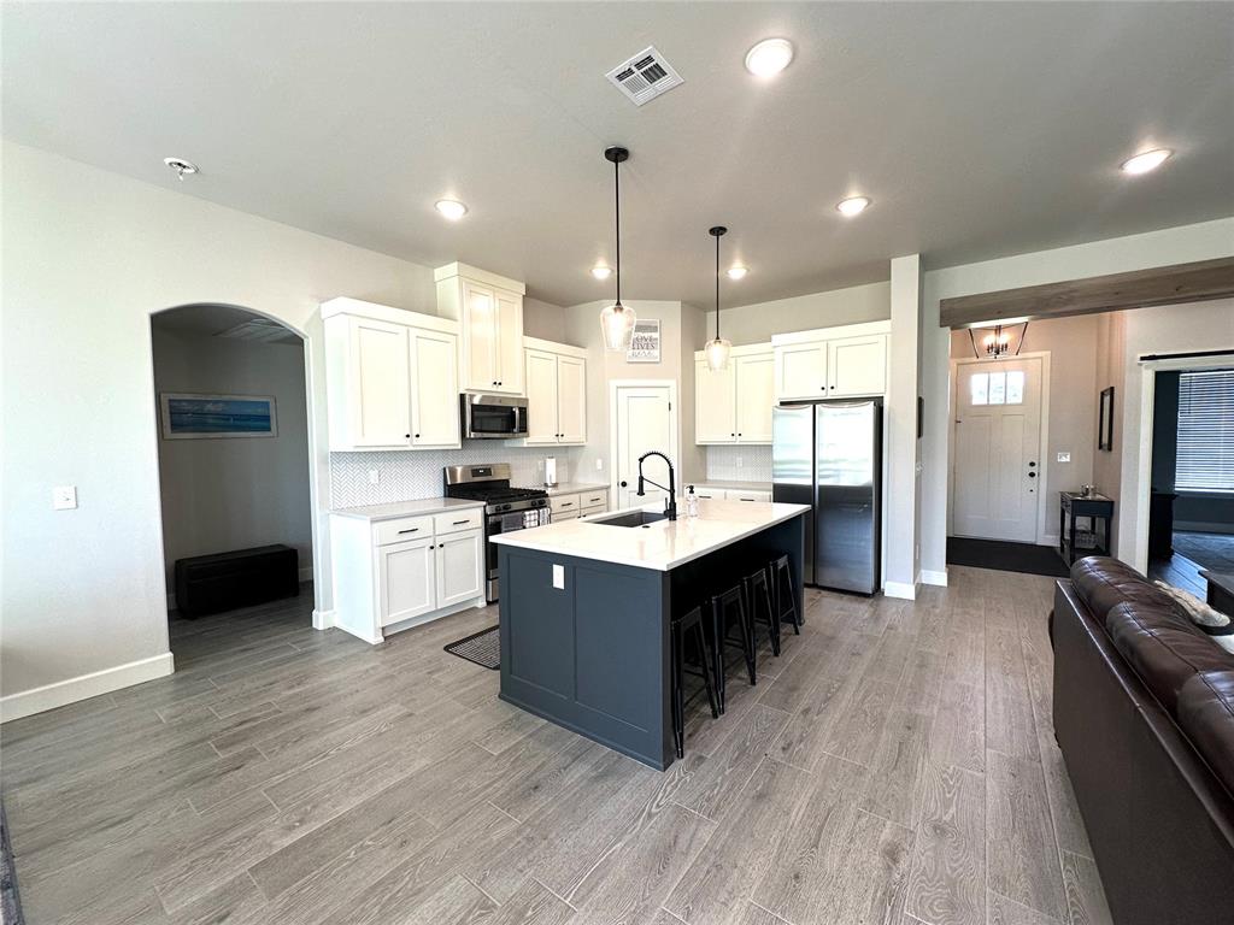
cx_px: 617
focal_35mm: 14
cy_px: 462
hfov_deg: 102.1
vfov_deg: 85.7
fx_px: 499
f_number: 2.2
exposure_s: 1/120
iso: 125
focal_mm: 2.22
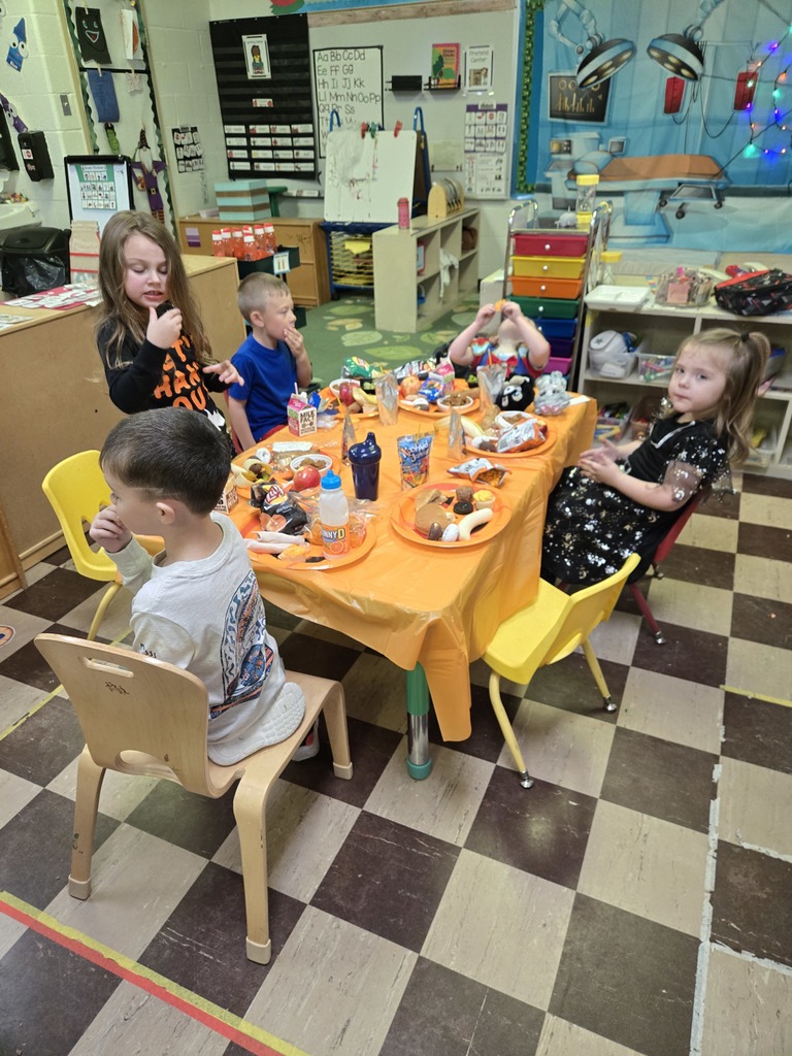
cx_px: 396
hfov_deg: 58.9
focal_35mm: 23
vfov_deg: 73.9
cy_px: 528
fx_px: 702
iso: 500
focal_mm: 5.4
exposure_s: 1/120
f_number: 1.8
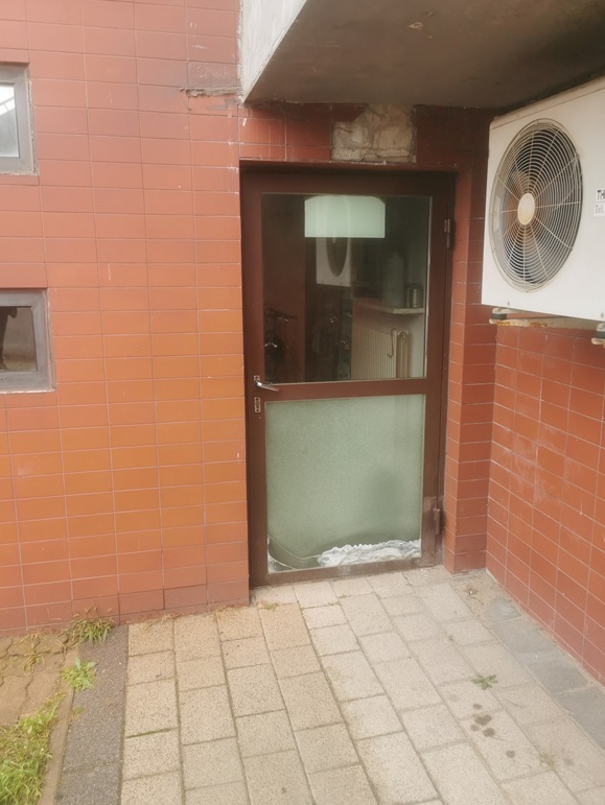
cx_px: 309
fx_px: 652
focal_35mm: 28
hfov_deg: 49.8
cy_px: 393
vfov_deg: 63.4
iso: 50
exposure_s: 1/120
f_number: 1.6
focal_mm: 5.56
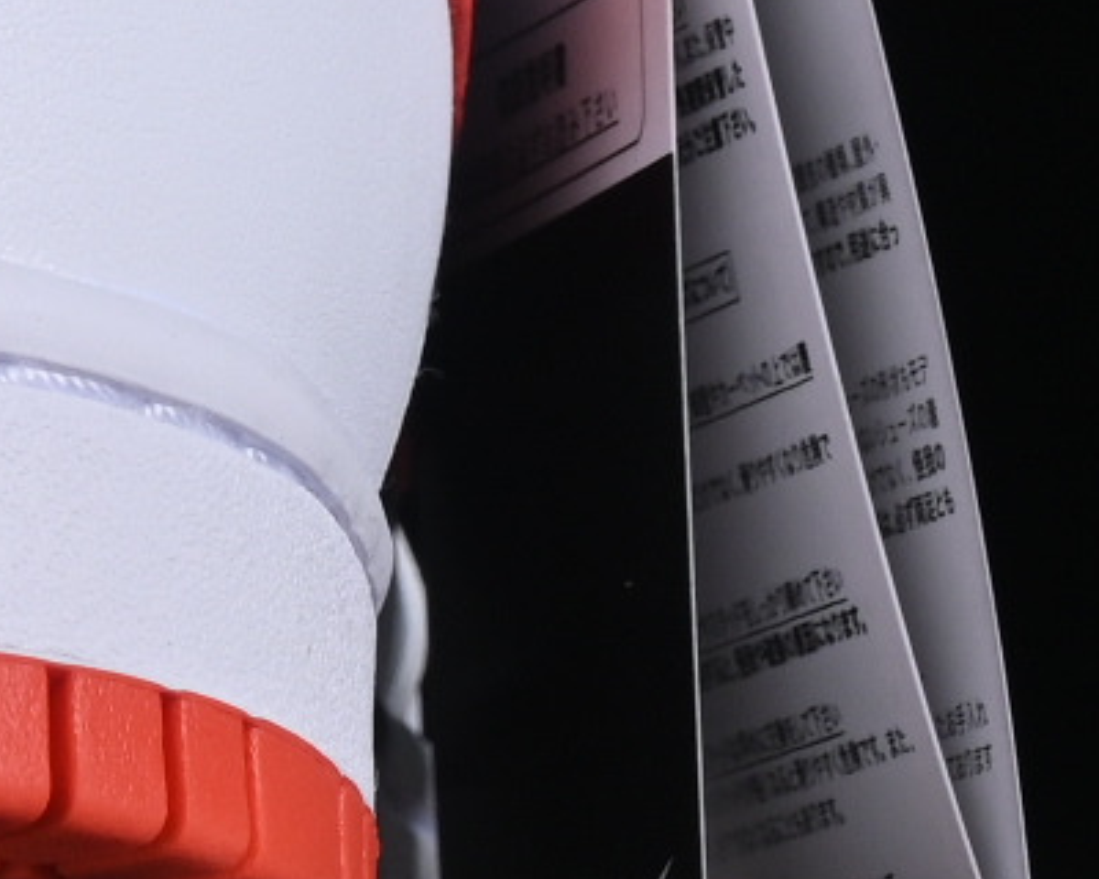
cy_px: -673
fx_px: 15938
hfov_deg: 3.9
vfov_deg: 3.1
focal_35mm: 490
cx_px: -1137
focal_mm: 50
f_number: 8
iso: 160
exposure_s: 1/125
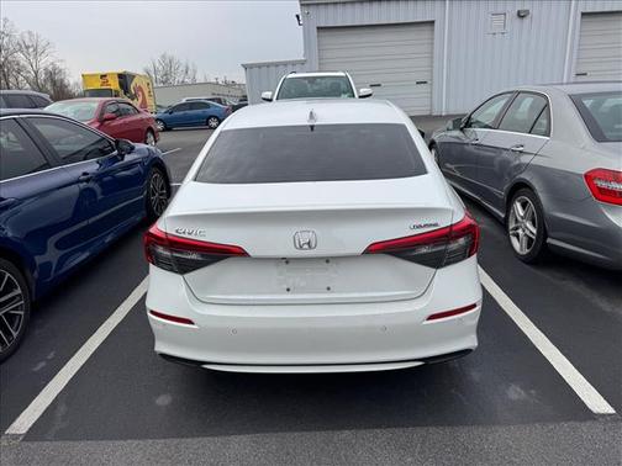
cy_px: 233
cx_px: 311
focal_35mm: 24
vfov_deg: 56.8
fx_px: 431
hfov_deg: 71.6
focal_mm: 6.76
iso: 80
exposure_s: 1/4310
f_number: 1.78
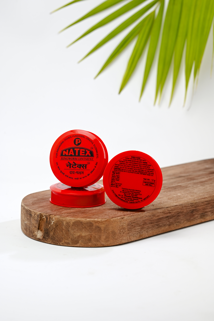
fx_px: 759
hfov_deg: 16.1
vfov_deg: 23.9
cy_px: 160
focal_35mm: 85
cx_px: 107
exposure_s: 1/200
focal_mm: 85
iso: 100
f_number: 11
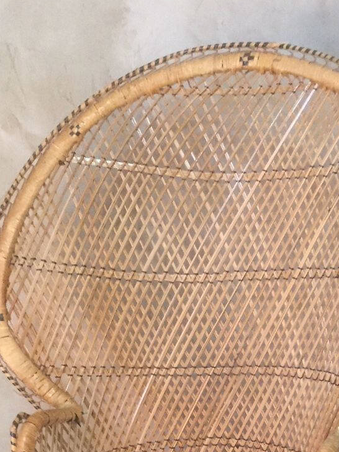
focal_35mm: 65
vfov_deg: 27.6
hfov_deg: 22.4
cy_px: 483
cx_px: 246
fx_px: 849
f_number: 2.2
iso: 250
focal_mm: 4.15
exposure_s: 1/20
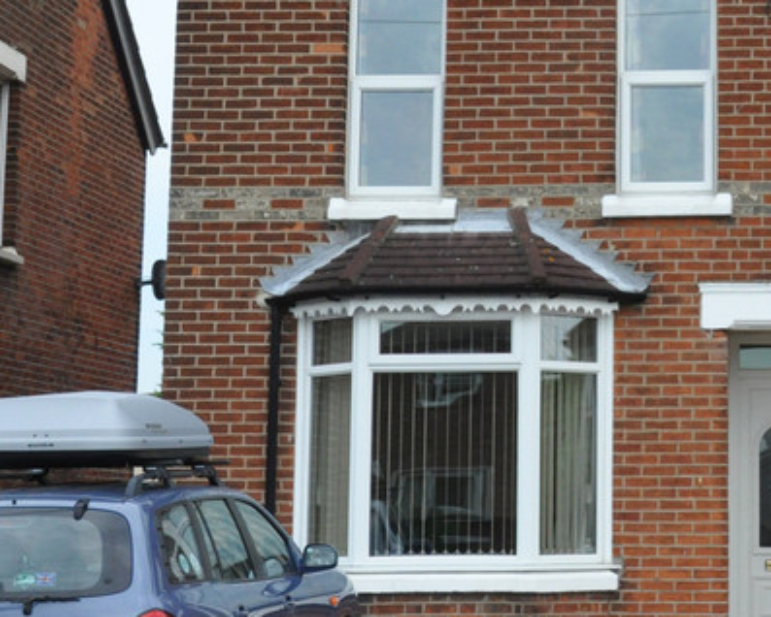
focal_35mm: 87
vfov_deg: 17.5
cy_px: 132
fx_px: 1986
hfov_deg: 21.0
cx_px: 823
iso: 1250
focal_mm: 24
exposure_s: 1/640
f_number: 13
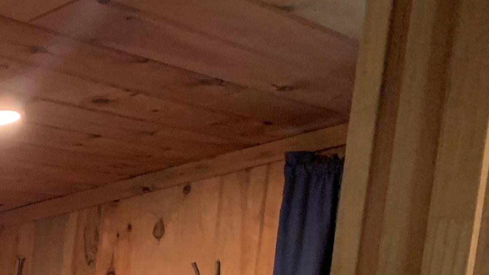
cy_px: 444
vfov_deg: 14.4
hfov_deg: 24.0
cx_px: -154
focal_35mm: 77
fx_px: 999
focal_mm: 4.25
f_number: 1.8
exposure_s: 1/30
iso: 400
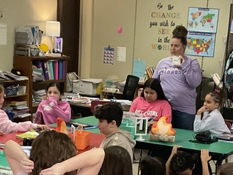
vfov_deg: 16.3
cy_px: 172
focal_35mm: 89
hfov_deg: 22.0
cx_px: 149
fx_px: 599
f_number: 1.8
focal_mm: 3
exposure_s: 1/60
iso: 250
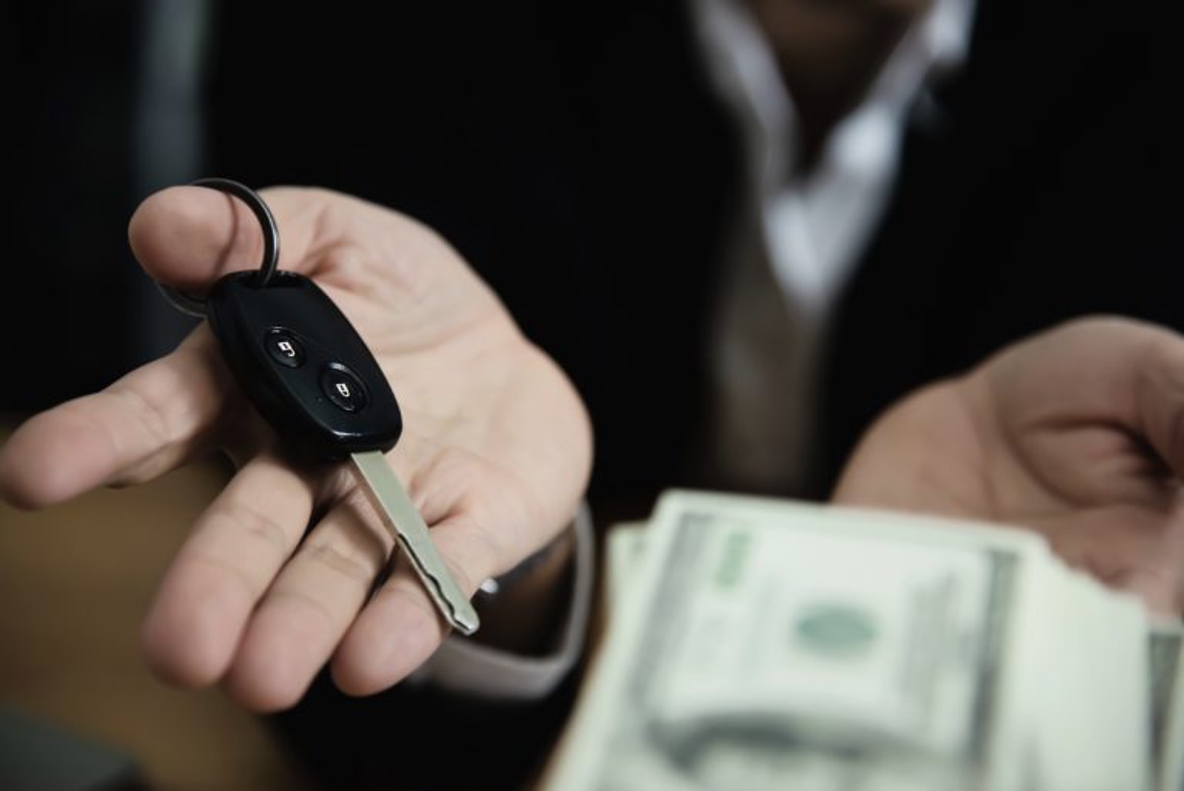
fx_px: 3949
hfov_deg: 17.1
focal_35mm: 120
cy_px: 396
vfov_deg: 11.4
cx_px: 592
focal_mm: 120
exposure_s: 1/160
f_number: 4
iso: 2000
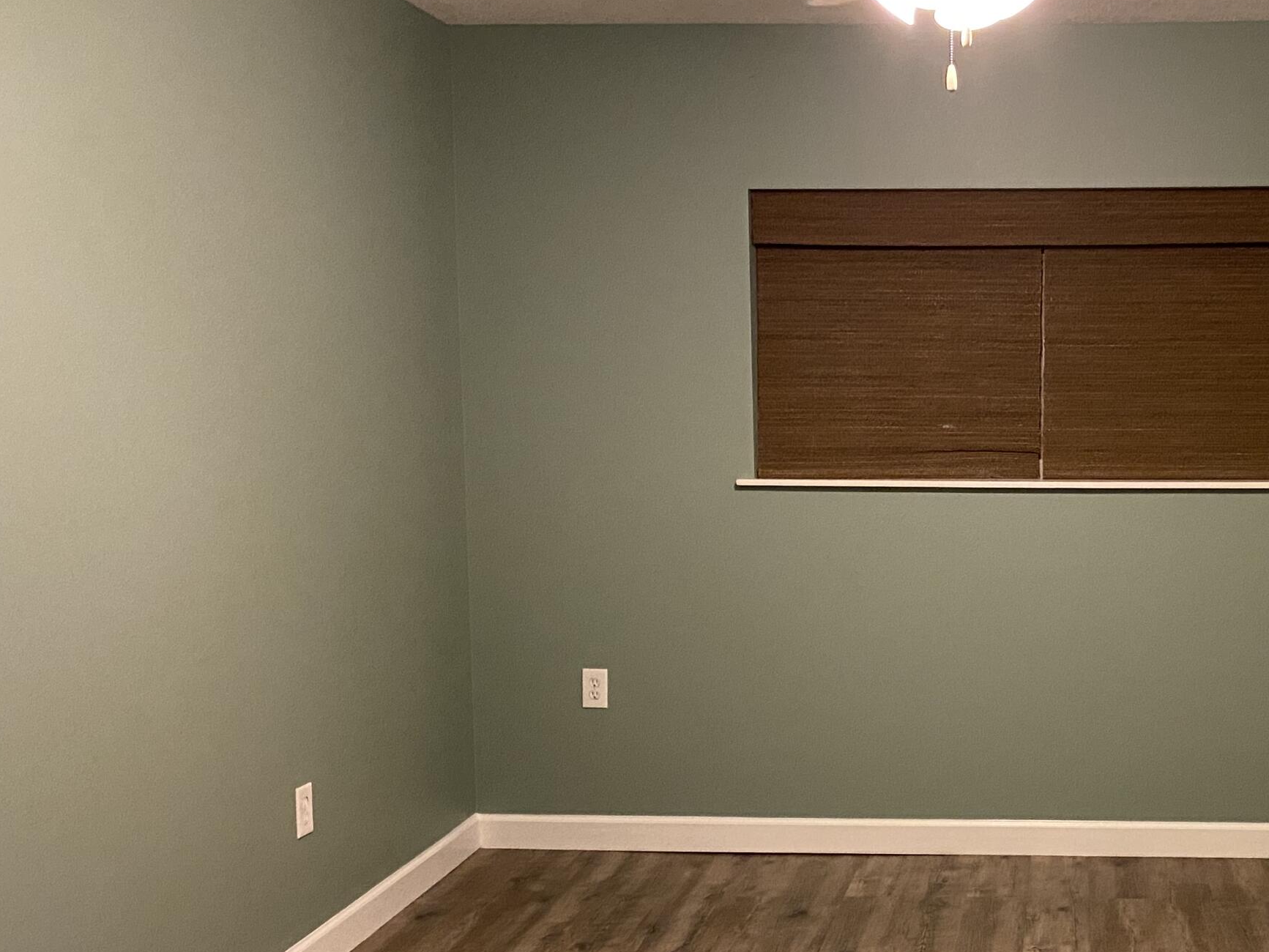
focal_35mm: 45
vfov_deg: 32.0
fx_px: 1650
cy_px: 614
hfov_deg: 40.6
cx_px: 985
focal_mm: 4.25
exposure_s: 1/40
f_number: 1.8
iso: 640
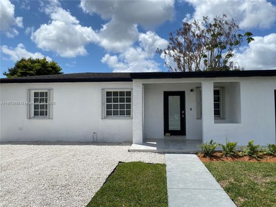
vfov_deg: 53.1
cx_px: 138
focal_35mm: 26
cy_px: 104
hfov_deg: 67.3
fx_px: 207
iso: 32
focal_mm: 4.25
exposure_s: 1/6757
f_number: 1.8
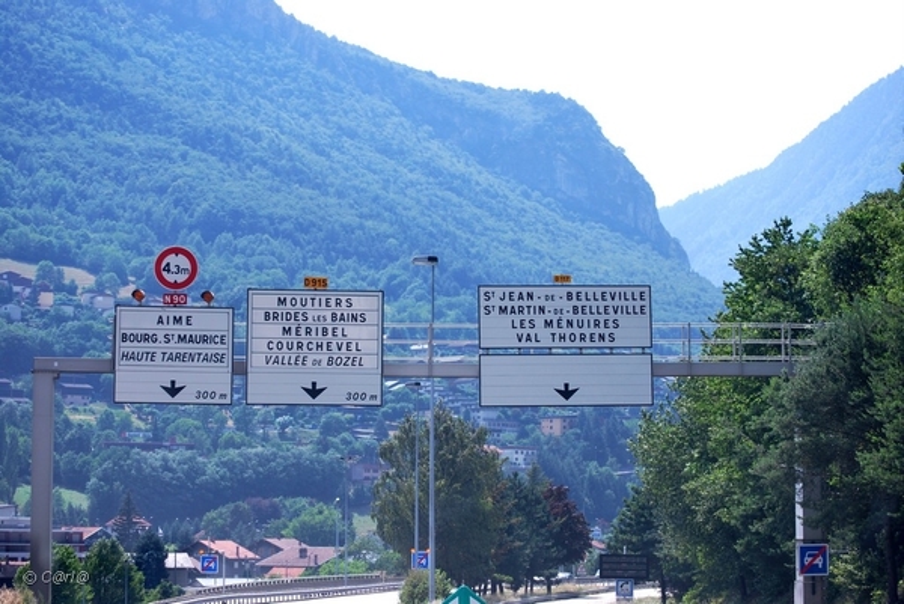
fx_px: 2073
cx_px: 452
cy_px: 302
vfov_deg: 16.6
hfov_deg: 24.6
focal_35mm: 82
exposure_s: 1/200
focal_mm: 55
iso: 100
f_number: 7.1
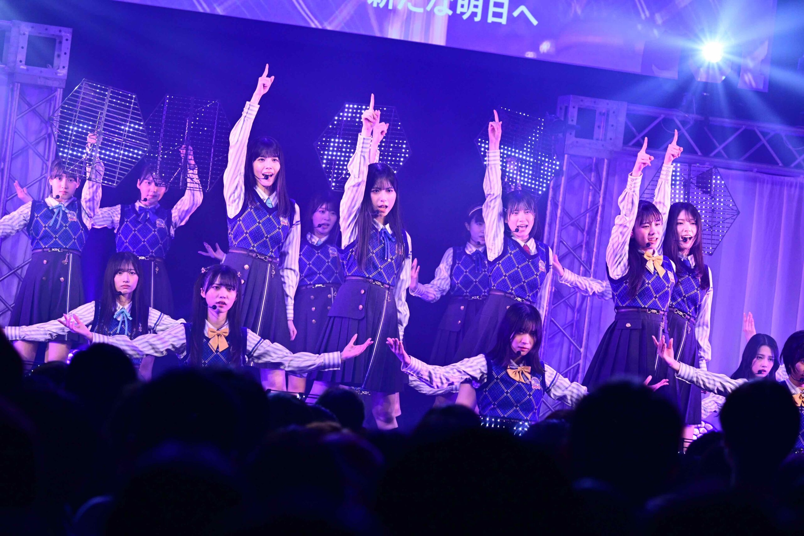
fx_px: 3685
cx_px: 402
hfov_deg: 12.5
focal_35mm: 165
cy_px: 268
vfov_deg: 8.3
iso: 2500
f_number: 6.3
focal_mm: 165
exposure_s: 1/320
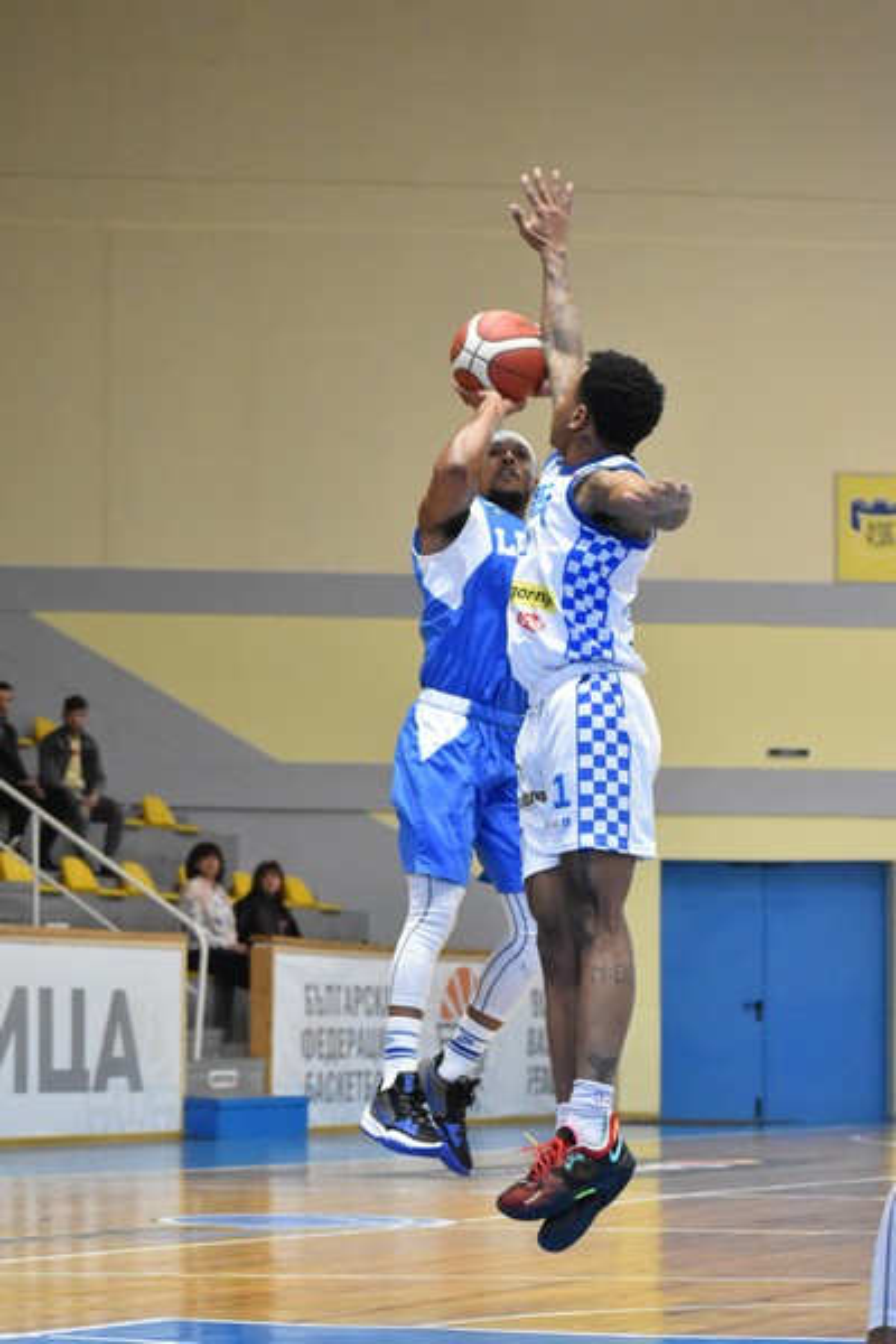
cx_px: 448
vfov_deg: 19.5
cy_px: 672
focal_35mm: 105
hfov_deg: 13.0
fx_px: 3920
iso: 6400
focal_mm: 70
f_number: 5.6
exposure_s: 1/500
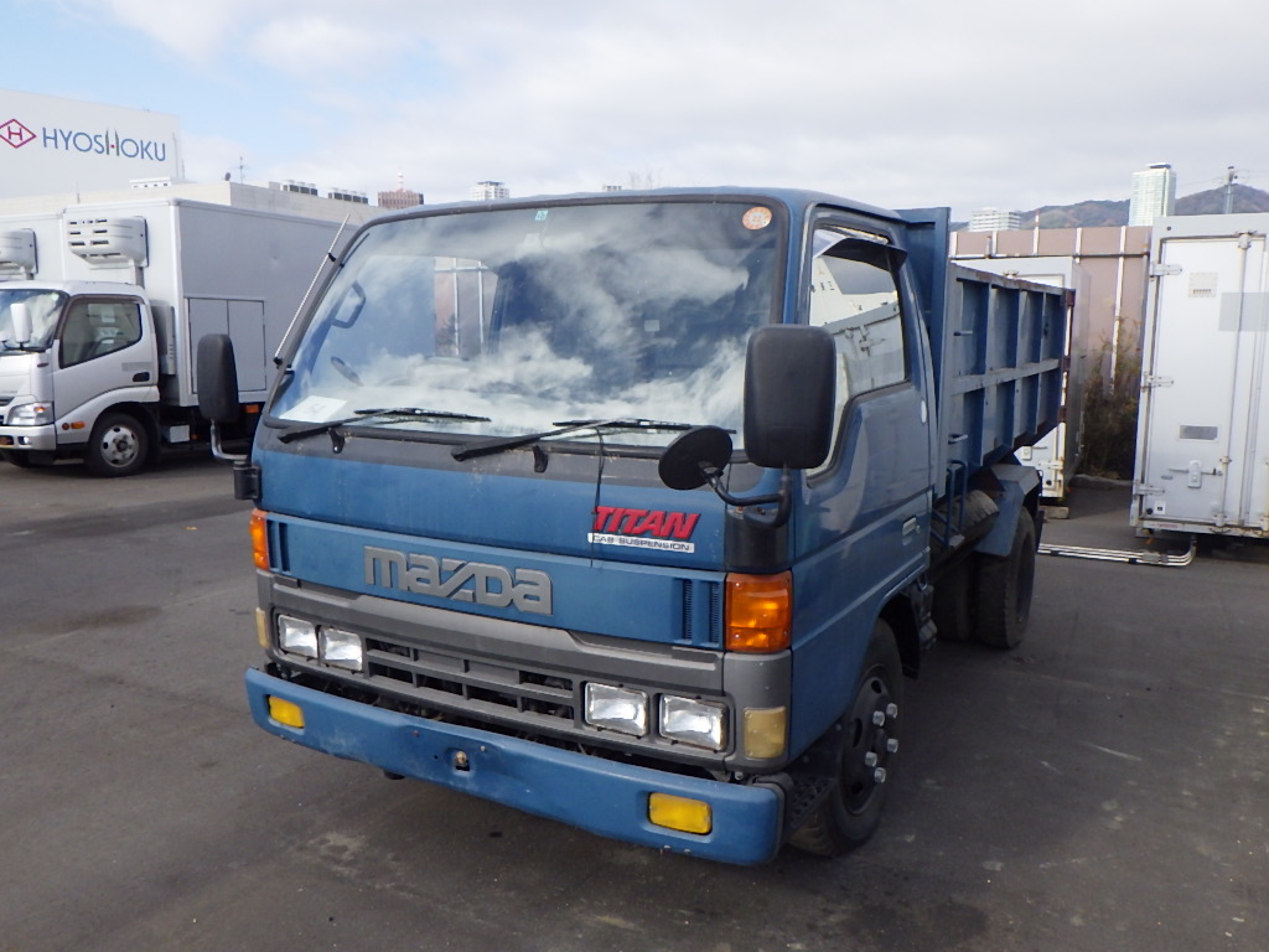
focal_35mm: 28
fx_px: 1026
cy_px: 476
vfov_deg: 49.7
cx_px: 634
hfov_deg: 63.4
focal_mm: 5
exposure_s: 1/800
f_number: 4.2
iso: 250
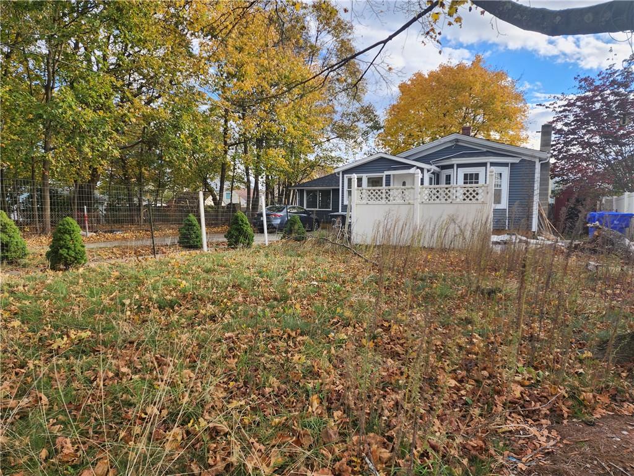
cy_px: 238
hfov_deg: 73.9
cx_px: 317
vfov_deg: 58.9
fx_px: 421
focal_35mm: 23
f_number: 1.8
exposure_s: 1/252
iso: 12
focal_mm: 6.4
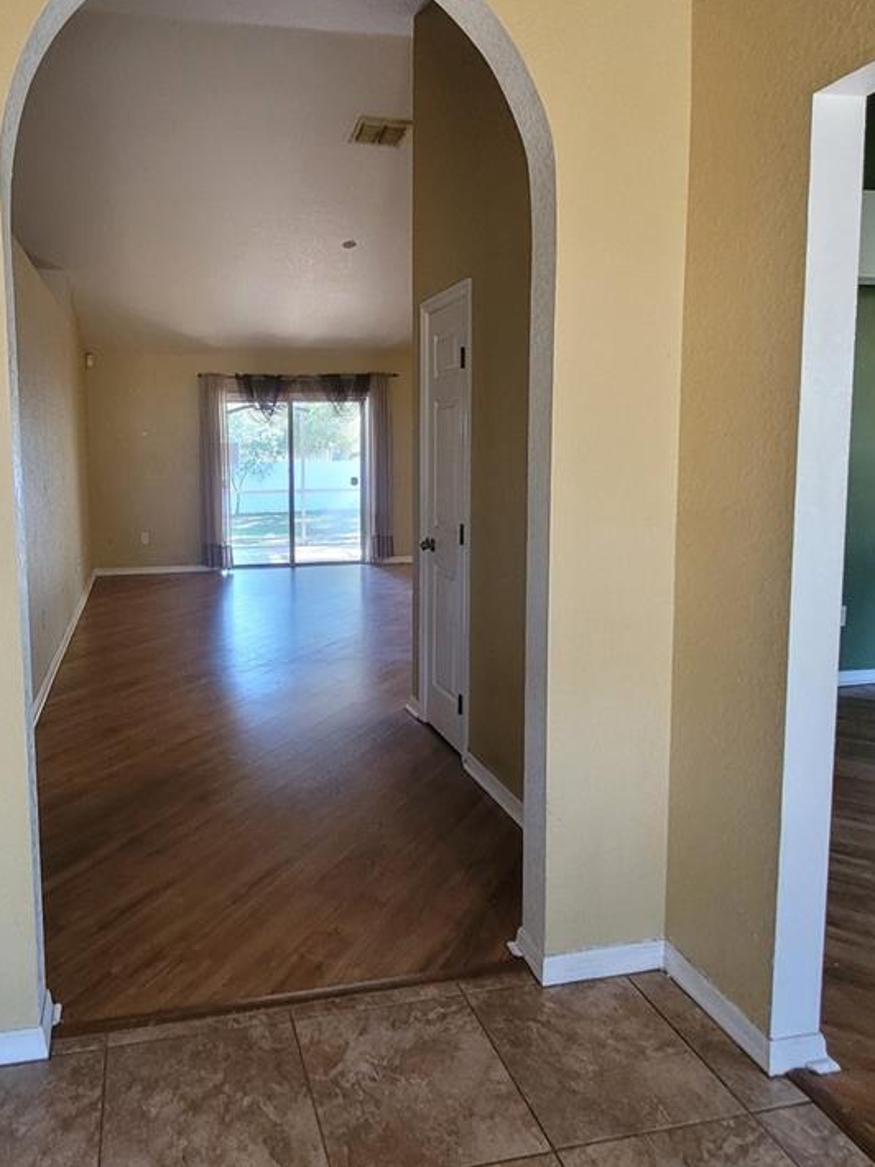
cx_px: 278
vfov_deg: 76.0
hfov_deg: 59.4
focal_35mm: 22
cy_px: 502
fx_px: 741
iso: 320
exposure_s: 1/30
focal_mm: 1.74
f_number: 2.2
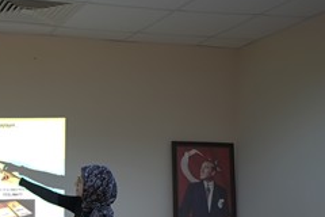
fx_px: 632
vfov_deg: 19.0
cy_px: 213
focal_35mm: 70
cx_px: 18
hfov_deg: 27.5
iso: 800
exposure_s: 1/60
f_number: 2.8
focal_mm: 28
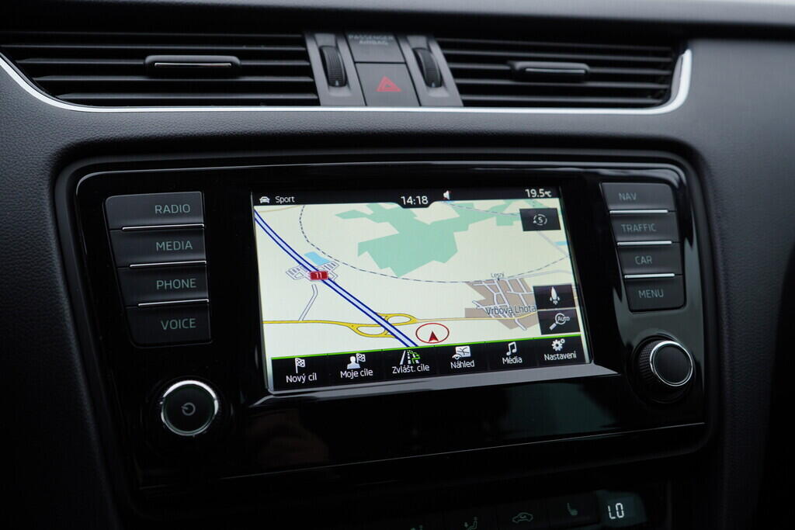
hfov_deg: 53.1
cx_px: 398
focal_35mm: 36
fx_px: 795
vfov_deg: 36.9
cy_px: 265
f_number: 4
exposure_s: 1/80
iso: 125
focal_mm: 24
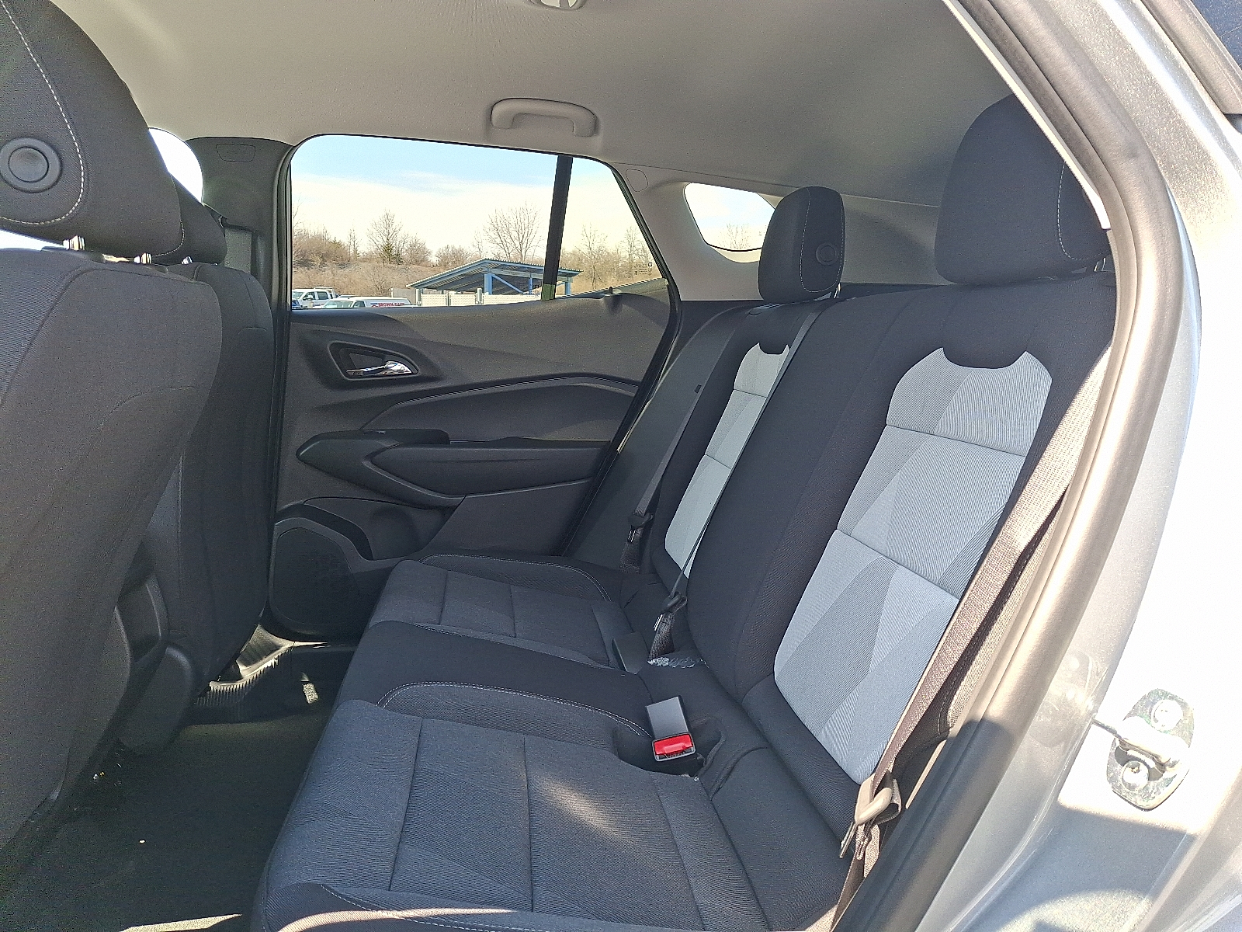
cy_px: 466
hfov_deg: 69.4
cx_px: 621
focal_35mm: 25
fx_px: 897
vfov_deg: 54.9
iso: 30
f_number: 1.8
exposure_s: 1/204
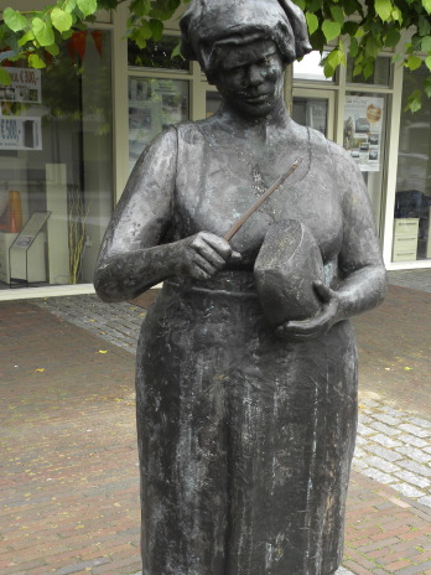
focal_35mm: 51
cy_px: 356
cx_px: 248
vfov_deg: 37.3
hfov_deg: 28.5
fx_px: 847
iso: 64
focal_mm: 6.6
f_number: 3.2
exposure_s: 1/93.2
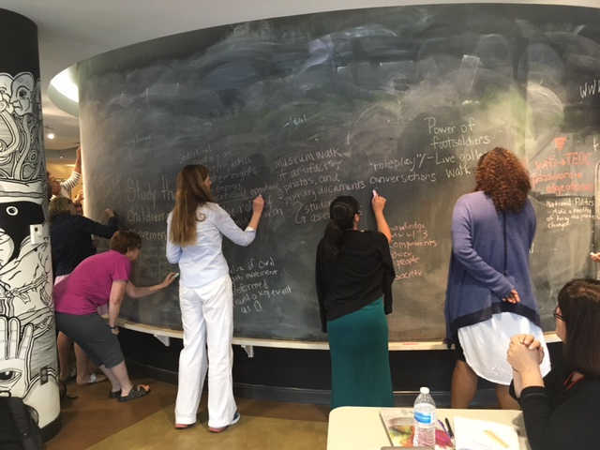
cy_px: 225
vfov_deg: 48.2
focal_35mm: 29
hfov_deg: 61.7
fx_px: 503
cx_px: 300
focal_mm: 4.15
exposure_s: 1/30
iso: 160
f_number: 2.2
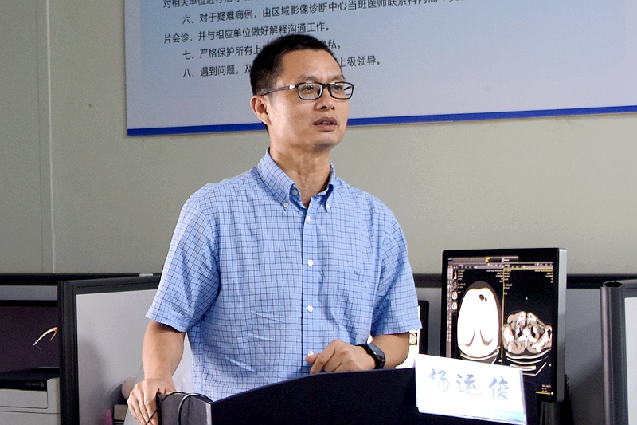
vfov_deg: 38.9
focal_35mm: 34
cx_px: 318
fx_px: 601
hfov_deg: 55.8
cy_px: 212
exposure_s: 1/30
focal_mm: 34
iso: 640
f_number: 2.8
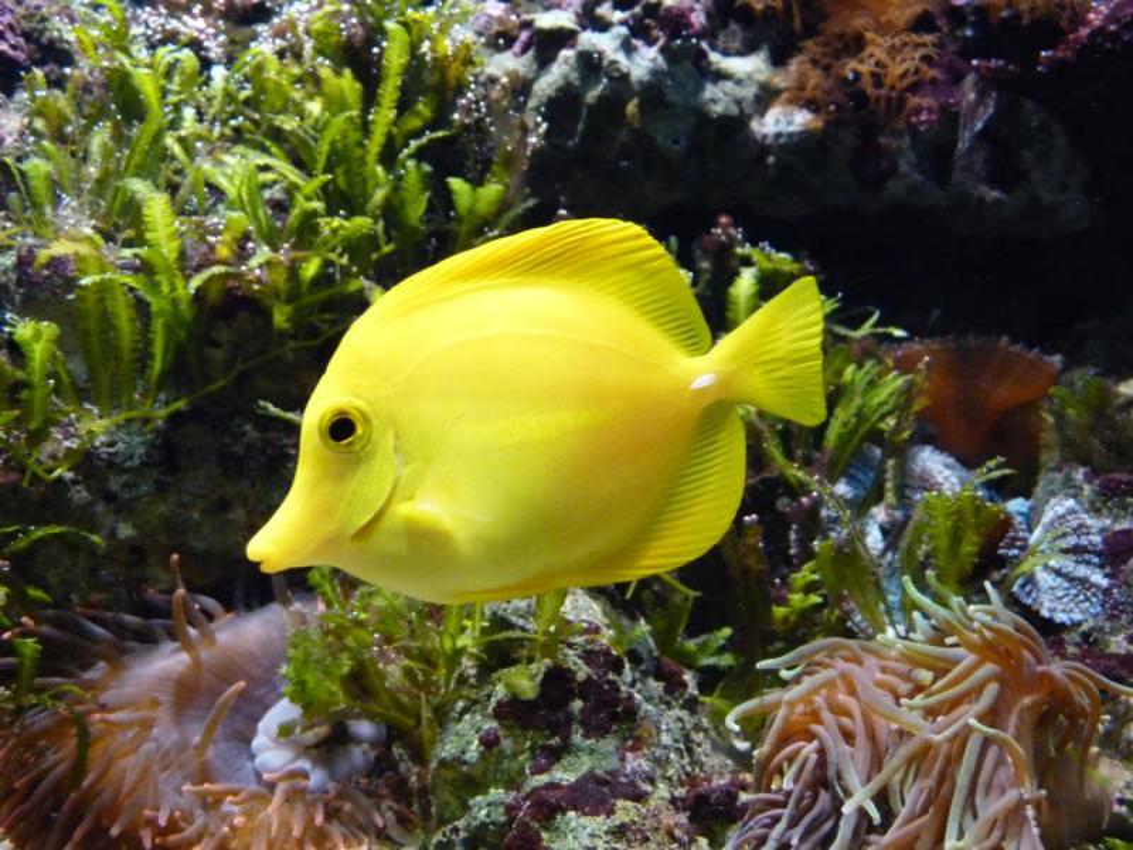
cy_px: 425
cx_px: 566
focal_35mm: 36
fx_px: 1178
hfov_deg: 51.4
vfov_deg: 39.7
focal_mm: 6.4
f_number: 3
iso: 800
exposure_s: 1/80
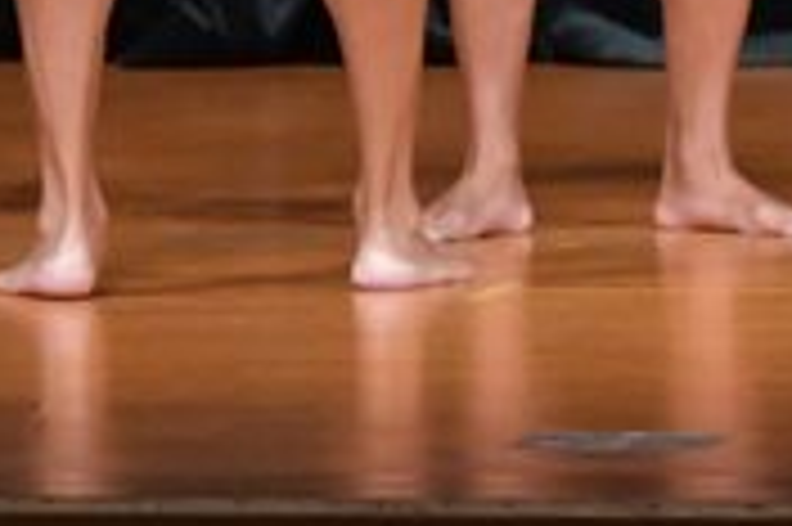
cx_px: -182
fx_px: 21737
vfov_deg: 1.4
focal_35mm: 989
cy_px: -566
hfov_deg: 2.1
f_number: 5.6
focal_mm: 150
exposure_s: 1/400
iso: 6400
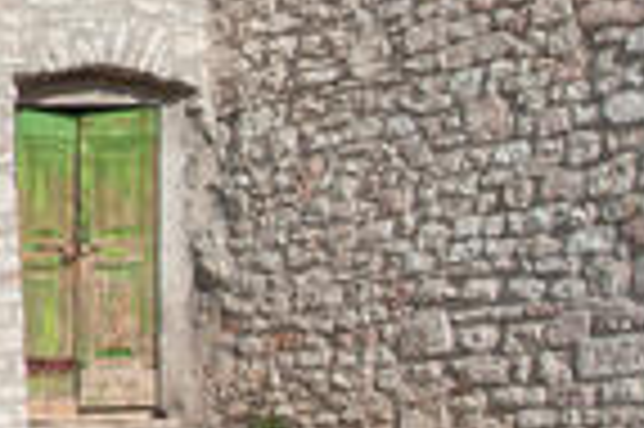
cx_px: -680
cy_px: -282
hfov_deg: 13.1
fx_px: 2394
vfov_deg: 9.8
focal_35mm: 134
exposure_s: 1/800
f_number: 14
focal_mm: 32
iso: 800
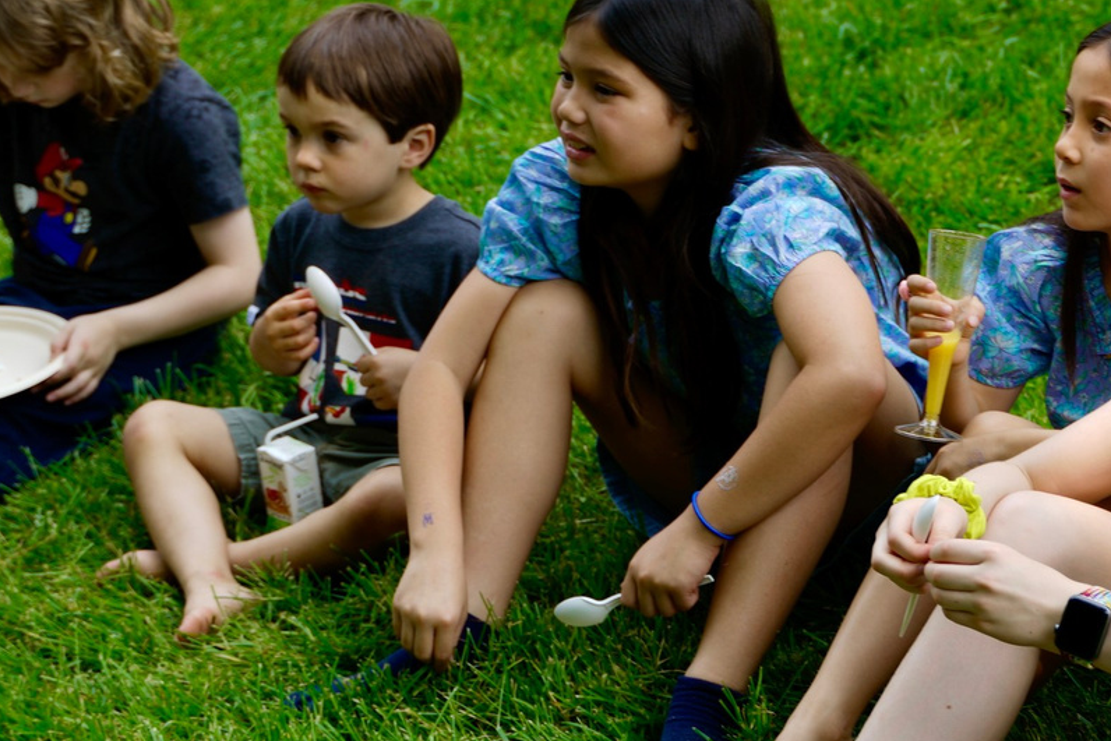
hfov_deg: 16.9
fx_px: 3673
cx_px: 1041
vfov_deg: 11.5
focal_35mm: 119
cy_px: 197
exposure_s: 1/125
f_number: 3.2
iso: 50
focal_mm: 37
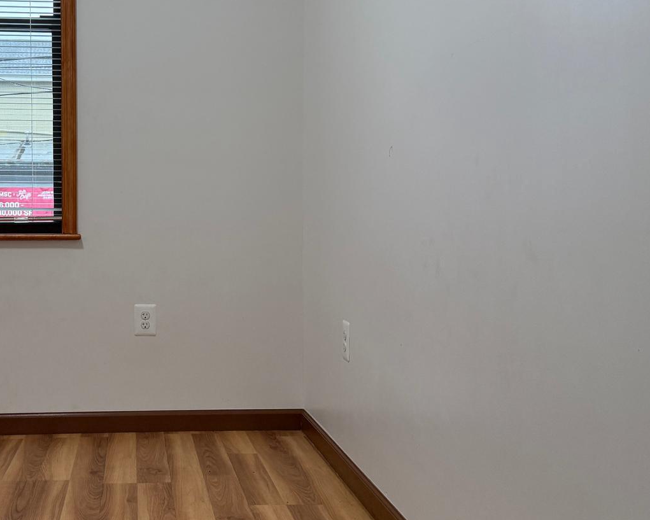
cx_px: 170
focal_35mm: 47
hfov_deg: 38.6
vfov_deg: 32.1
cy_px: 230
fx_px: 904
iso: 200
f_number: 1.78
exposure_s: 1/126
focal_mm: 6.76
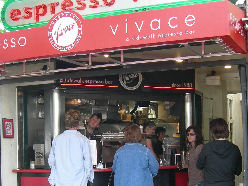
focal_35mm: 64
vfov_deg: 22.8
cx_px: 135
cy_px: 133
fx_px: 459
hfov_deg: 30.2
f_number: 3
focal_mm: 7.5
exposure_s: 1/45.7
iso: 64
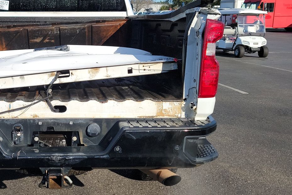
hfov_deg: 43.2
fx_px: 349
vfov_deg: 31.1
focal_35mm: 43
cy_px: 76
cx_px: 55
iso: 50
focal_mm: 6.7
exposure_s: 1/1078
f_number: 1.8
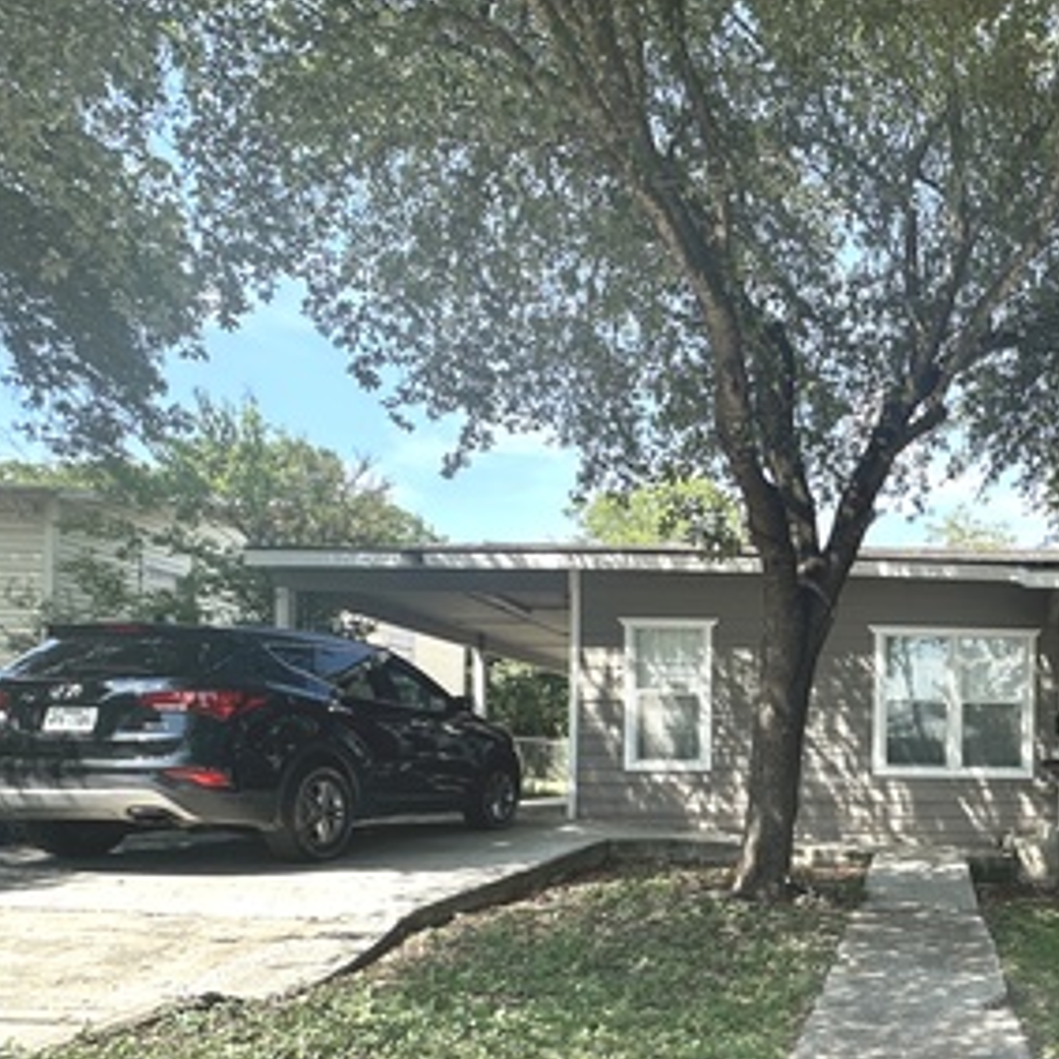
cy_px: 797
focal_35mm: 28
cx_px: 954
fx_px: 969
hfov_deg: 50.7
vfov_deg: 54.6
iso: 40
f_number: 2.2
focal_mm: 2.22
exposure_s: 1/537
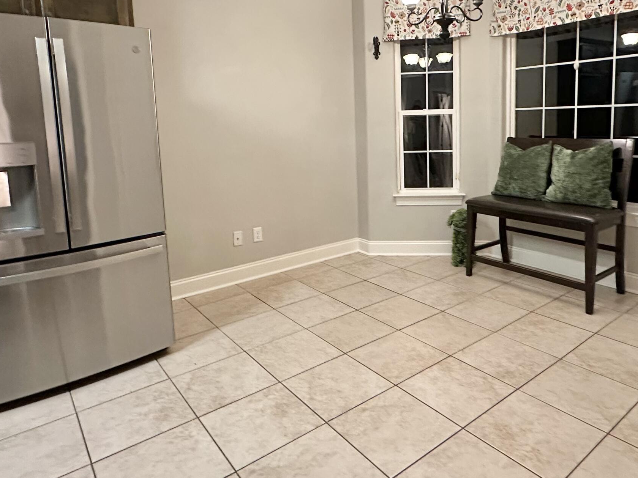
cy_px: 172
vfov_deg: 54.1
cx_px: 365
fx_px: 461
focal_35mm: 25
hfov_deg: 69.0
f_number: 2.2
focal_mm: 2.22
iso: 640
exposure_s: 1/60
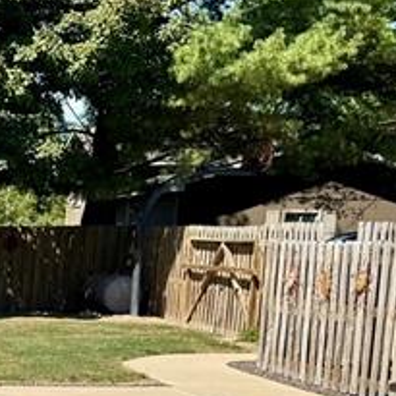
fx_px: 1372
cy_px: 516
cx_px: -365
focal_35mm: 106
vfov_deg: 15.6
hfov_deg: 14.1
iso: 80
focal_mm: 6.76
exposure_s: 1/4975
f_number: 1.78
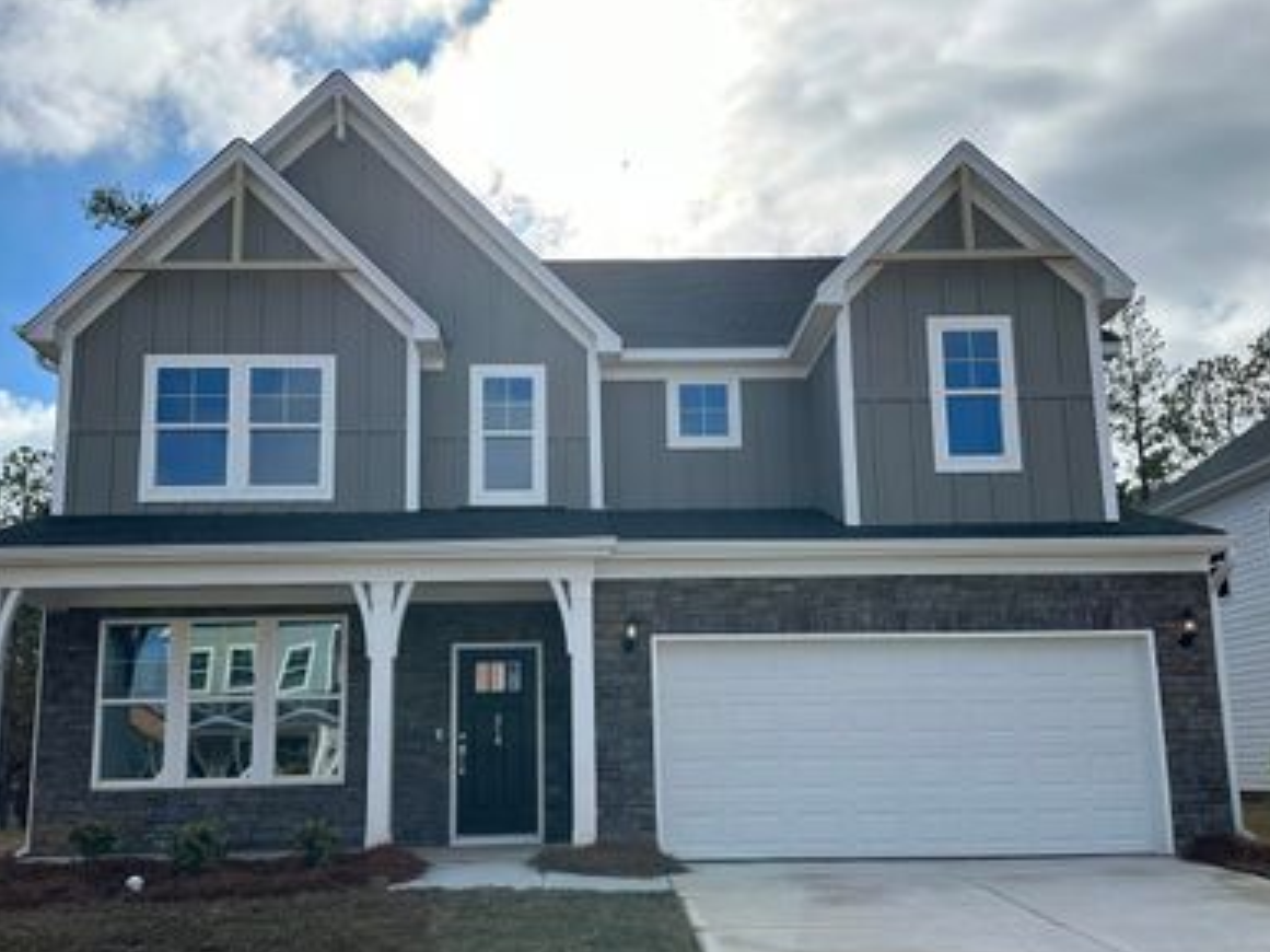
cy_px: 553
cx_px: 601
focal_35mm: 31
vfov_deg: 45.3
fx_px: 1137
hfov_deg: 58.3
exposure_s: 1/7042
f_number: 1.78
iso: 80
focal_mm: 6.86
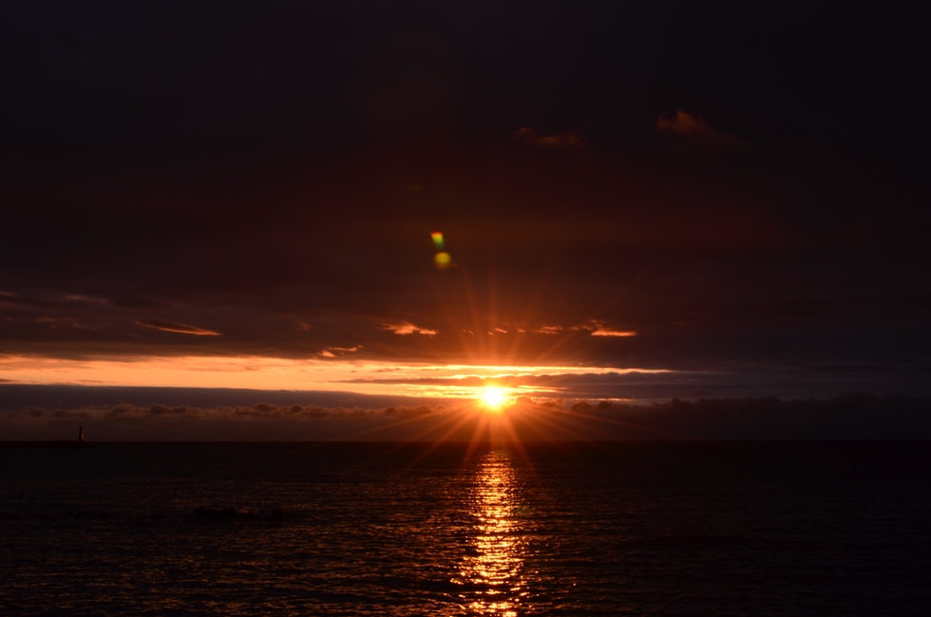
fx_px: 1161
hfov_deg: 43.7
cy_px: 308
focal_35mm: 45
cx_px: 466
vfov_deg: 29.7
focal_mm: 30
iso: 100
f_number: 25
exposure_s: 1/30
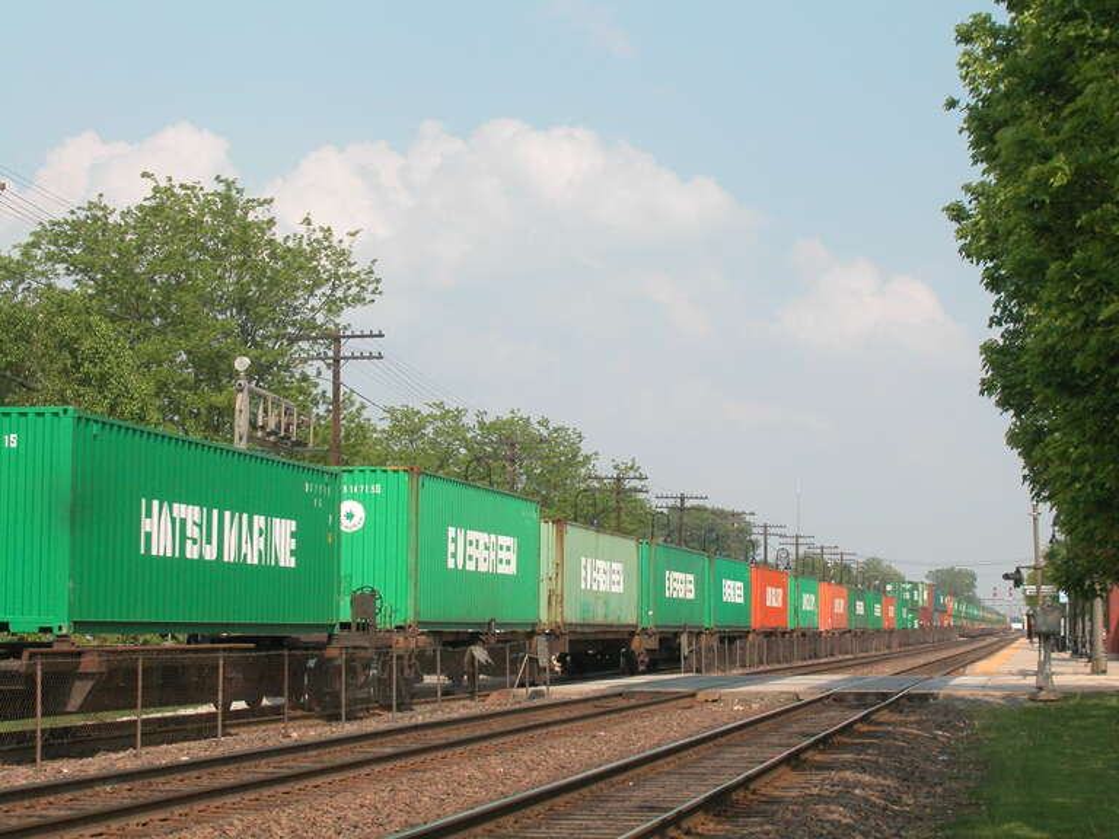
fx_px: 2748
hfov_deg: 23.0
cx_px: 560
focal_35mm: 85
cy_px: 420
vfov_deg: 17.4
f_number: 6.8
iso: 100
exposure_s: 1/399
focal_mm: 21.4
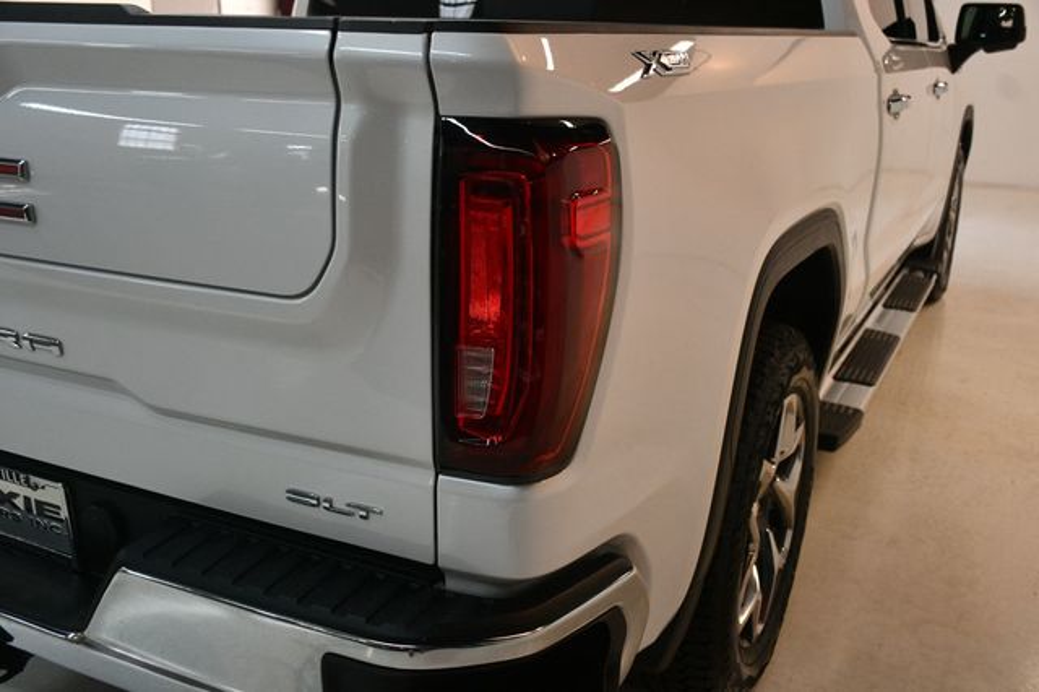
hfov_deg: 53.2
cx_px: 520
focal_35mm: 36
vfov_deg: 36.8
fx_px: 1038
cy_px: 346
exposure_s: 1/125
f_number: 3.8
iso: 800
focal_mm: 24
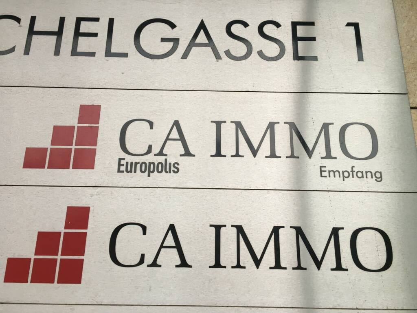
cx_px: 208
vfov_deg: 48.2
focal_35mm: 29
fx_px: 349
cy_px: 156
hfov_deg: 61.7
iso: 25
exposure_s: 1/33
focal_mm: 4.15
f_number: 2.2
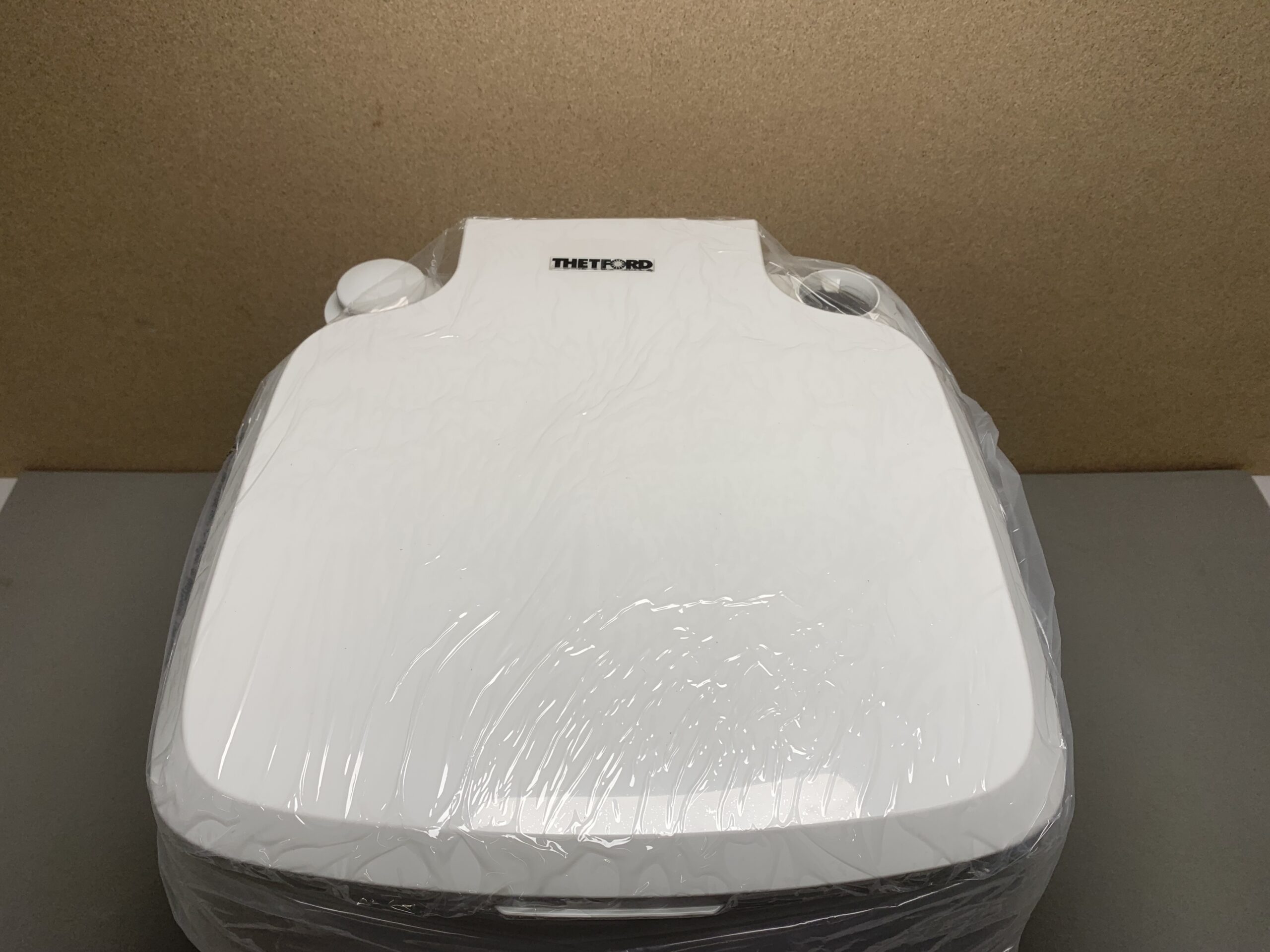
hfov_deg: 67.3
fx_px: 954
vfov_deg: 53.1
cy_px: 476
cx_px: 635
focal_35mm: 26
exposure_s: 1/363
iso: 25
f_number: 1.8
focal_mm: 4.25
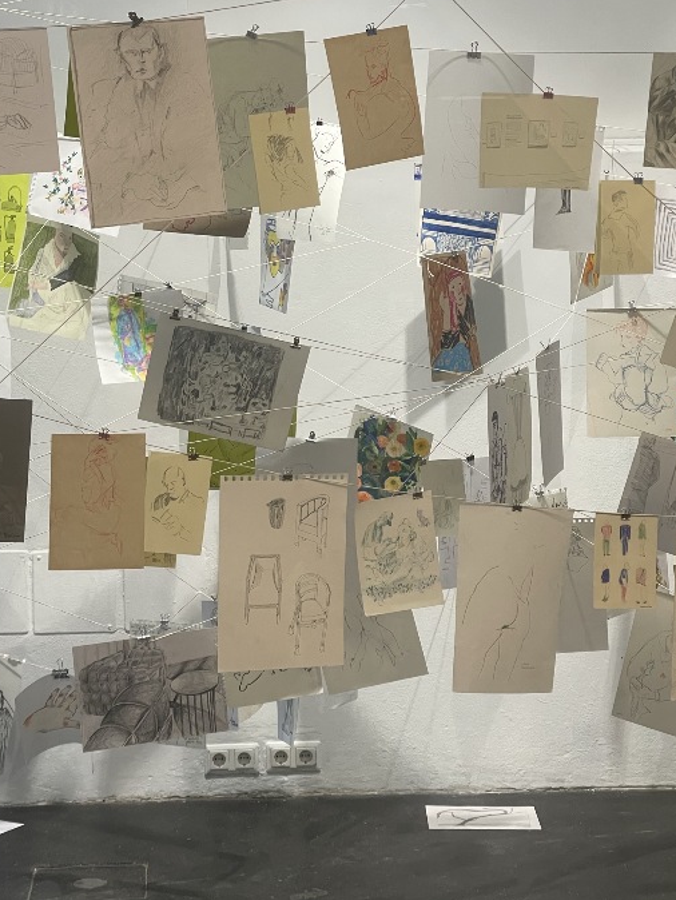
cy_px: 365
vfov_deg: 24.1
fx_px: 2108
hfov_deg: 18.2
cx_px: 258
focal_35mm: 81
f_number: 2.2
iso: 125
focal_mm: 7.5
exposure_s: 1/100
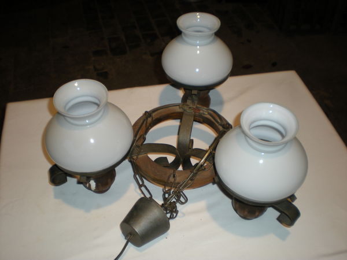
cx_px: 174
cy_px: 130
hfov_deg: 49.0
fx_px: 381
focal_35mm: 38
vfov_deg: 37.7
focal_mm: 6.3
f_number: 3.1
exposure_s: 1/30
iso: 64
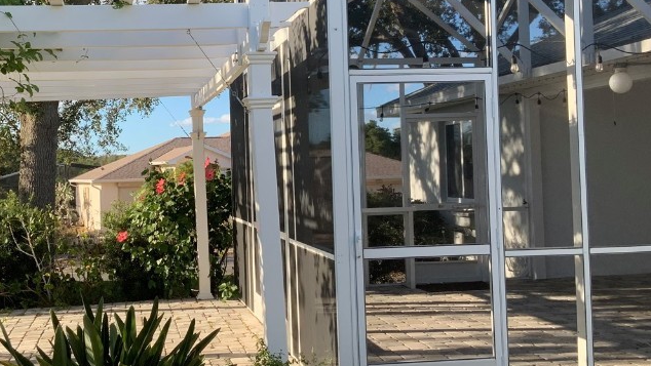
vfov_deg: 23.5
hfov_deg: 40.3
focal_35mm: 51
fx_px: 881
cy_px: 150
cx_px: 242
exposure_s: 1/509
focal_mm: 3
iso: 16
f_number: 1.8
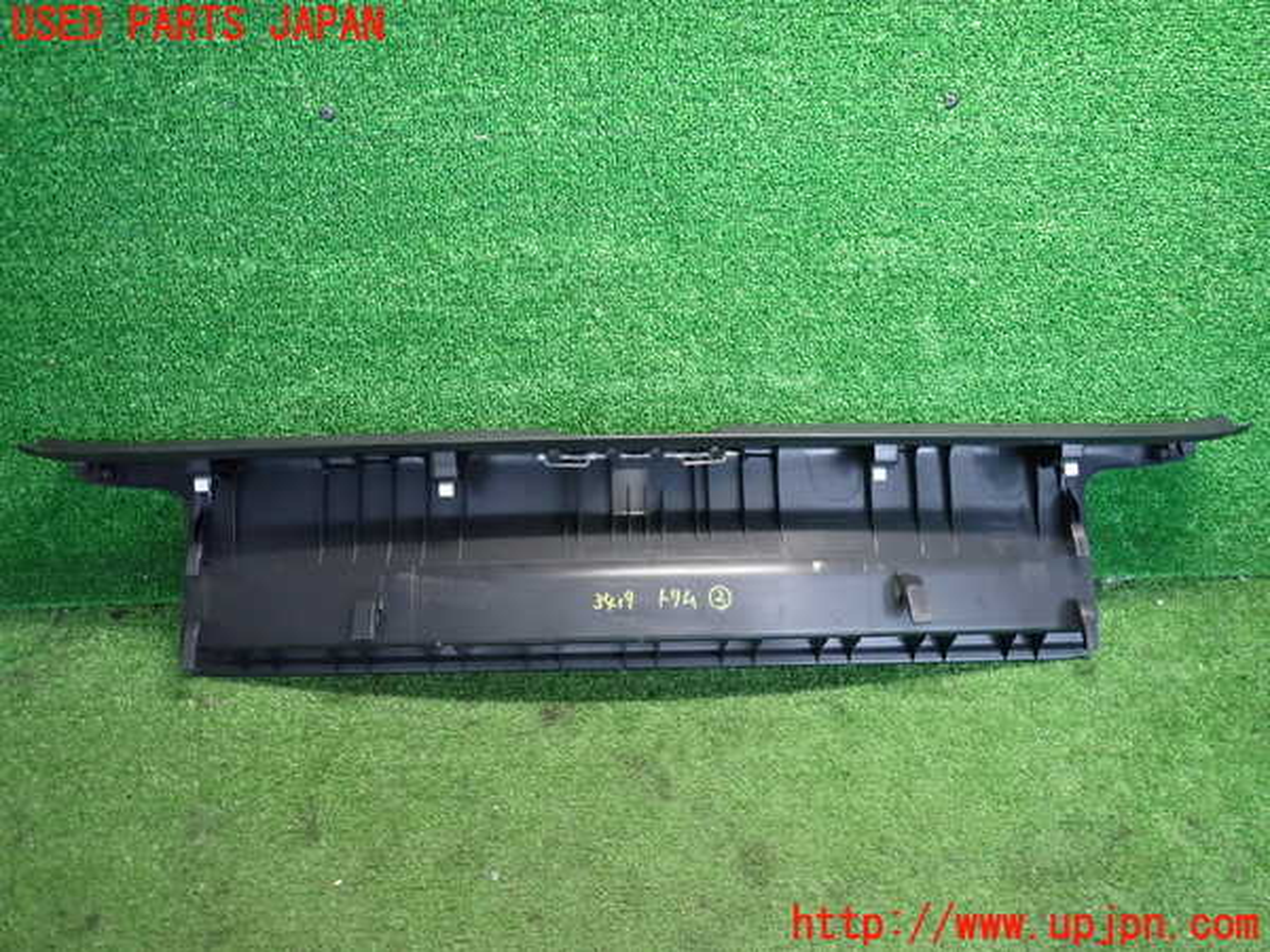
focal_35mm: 25
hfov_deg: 69.4
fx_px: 917
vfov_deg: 54.9
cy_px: 476
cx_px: 635
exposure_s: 1/30
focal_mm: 4.5
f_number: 2
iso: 500
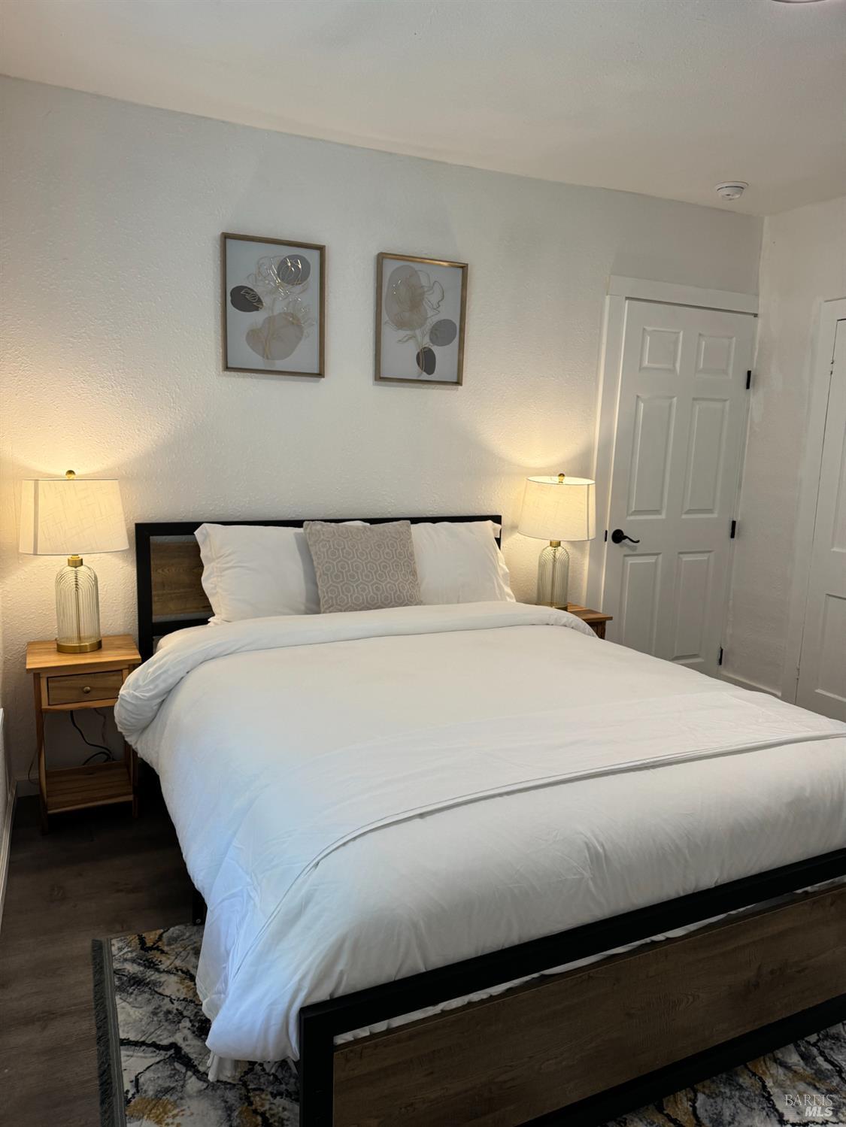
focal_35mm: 24
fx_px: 782
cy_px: 564
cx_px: 423
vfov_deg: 71.6
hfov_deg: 56.8
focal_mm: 6.86
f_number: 1.78
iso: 125
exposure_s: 1/120
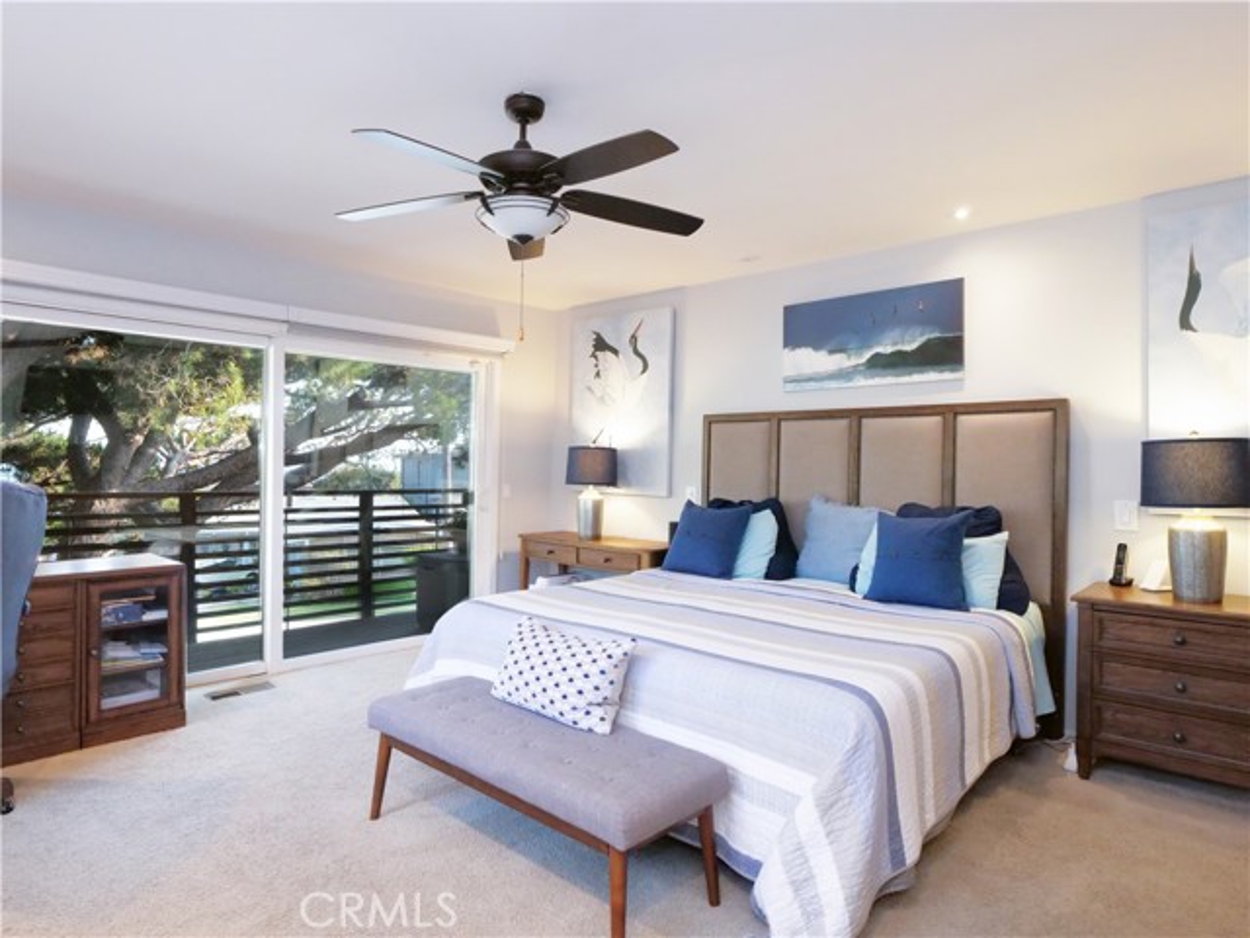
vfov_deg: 66.0
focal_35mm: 20
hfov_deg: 81.7
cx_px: 625
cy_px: 469
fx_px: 722
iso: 2500
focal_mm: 10
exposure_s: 1/50
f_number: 5.6
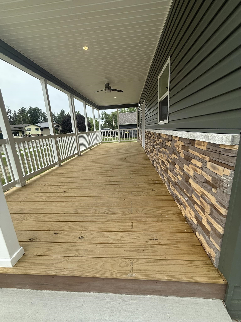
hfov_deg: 85.7
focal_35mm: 14
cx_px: 120
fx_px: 130
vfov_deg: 102.1
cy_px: 161
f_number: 2.2
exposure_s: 1/1068
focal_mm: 2.22
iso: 64
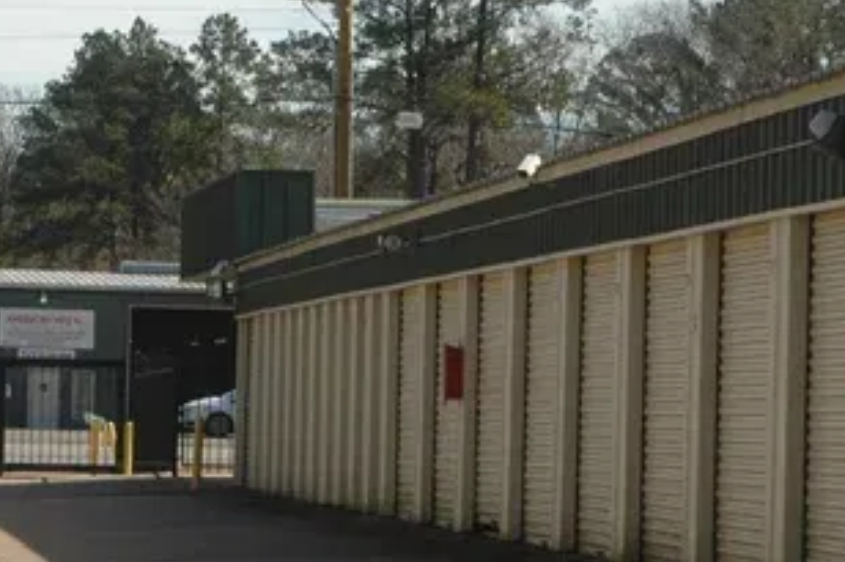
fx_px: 5489
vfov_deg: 5.9
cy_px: 380
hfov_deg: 8.8
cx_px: 195
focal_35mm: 234
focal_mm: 48
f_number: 8
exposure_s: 1/500
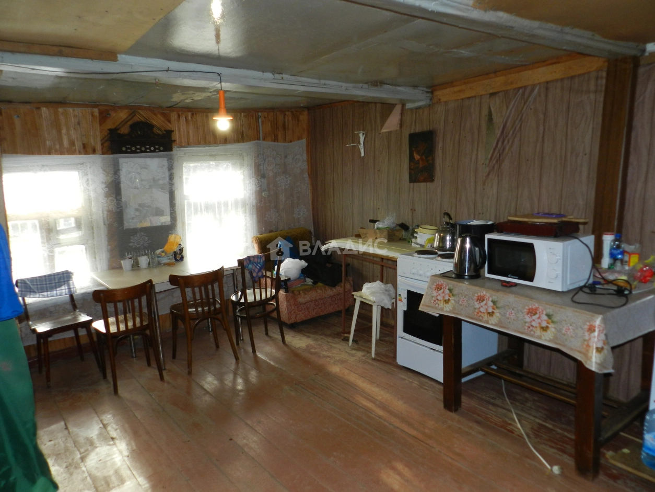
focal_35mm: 25
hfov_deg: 69.4
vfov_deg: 54.9
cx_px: 328
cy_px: 246
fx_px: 473
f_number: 3.5
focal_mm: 4.5
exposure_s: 1/30
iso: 200
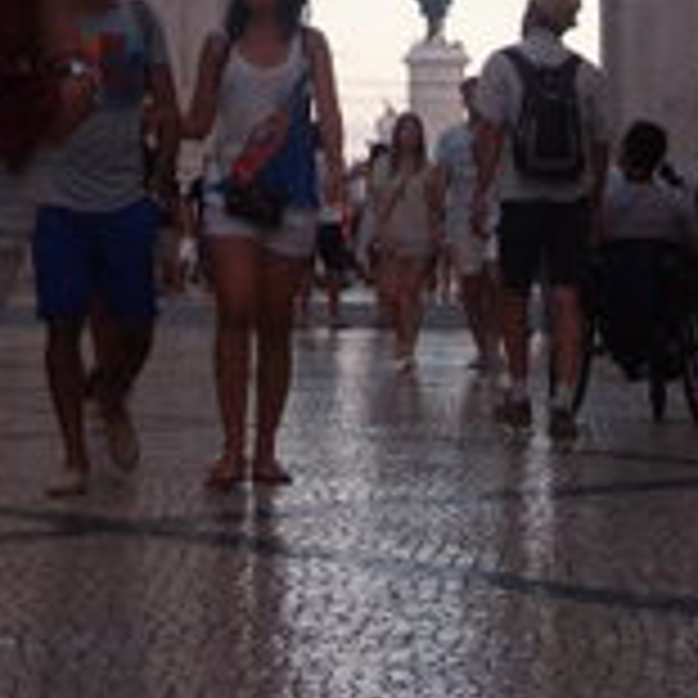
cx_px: 234
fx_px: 3057
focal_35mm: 134
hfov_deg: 13.0
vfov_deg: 12.5
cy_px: -261
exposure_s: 1/50
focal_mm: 8.7
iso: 100
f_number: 3.8
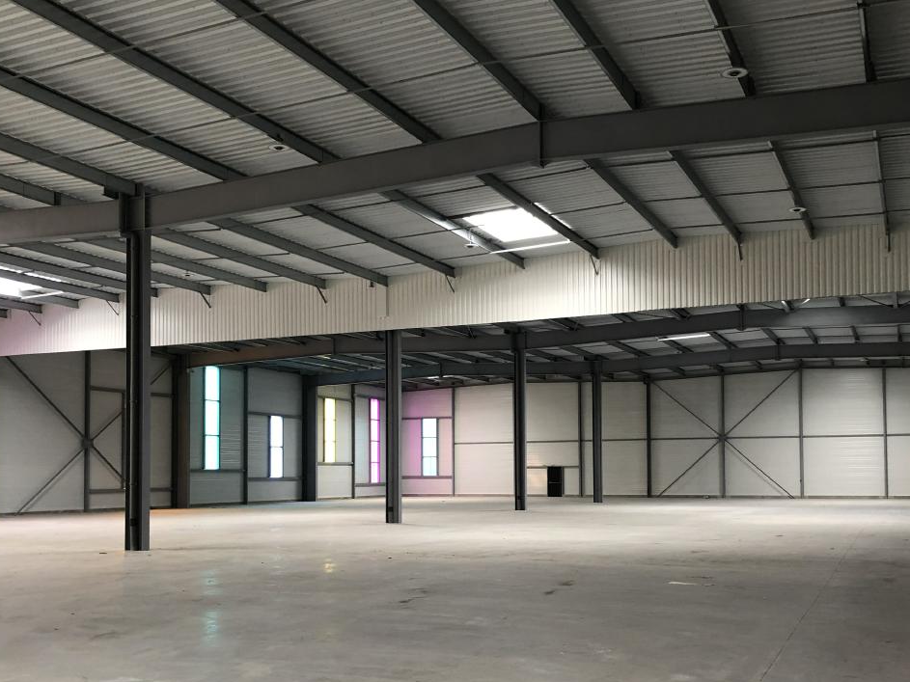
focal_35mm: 38
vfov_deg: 37.4
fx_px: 999
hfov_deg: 49.0
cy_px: 447
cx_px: 470
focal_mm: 3.99
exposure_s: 1/24
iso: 40
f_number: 1.8
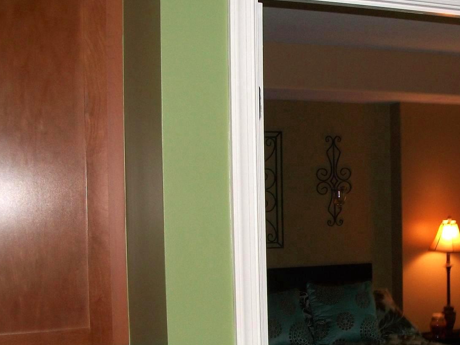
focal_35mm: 60
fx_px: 797
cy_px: 254
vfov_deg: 24.2
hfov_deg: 31.2
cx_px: 385
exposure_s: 1/30
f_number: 2.9
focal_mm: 5.7
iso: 80
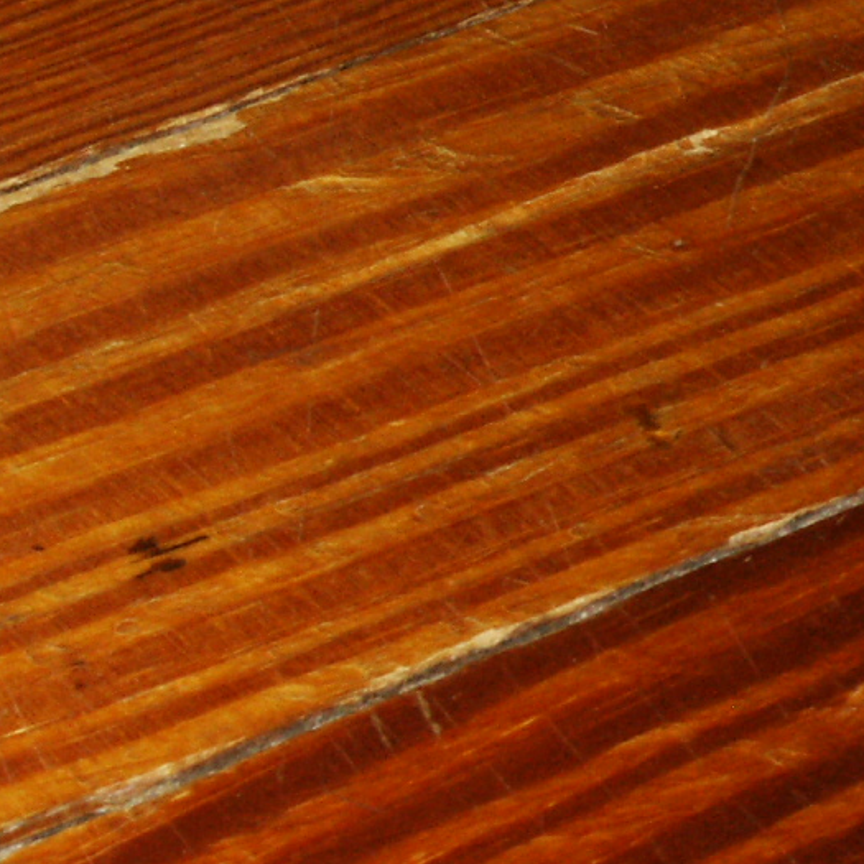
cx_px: -362
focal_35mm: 275
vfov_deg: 6.3
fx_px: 7766
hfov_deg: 6.3
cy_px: 908
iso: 200
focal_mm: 20.84
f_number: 8
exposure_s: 1/90
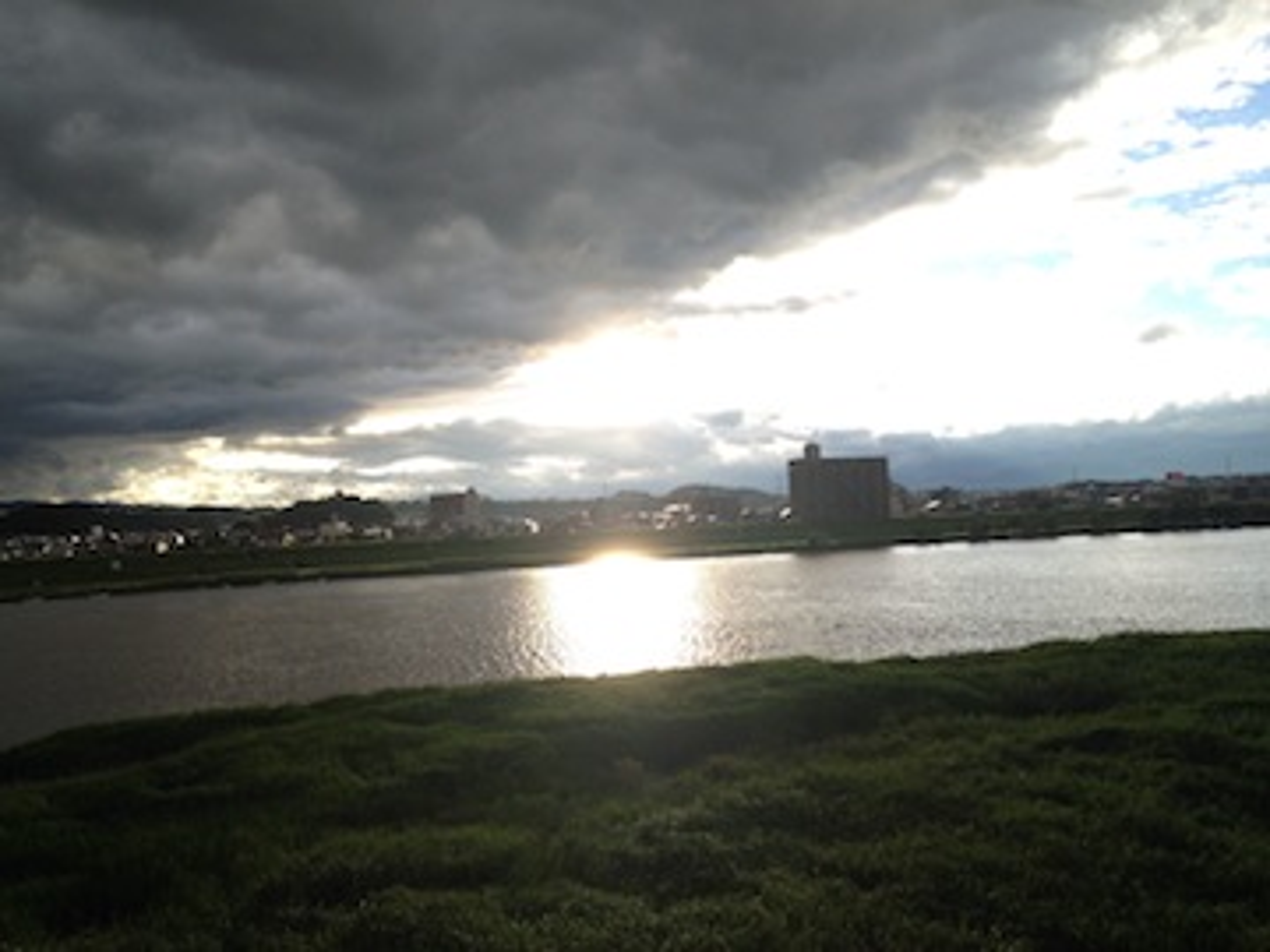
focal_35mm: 33
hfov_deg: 55.4
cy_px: 476
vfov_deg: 42.9
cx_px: 635
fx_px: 1211
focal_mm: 4.12
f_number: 2.4
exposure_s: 1/753
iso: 50
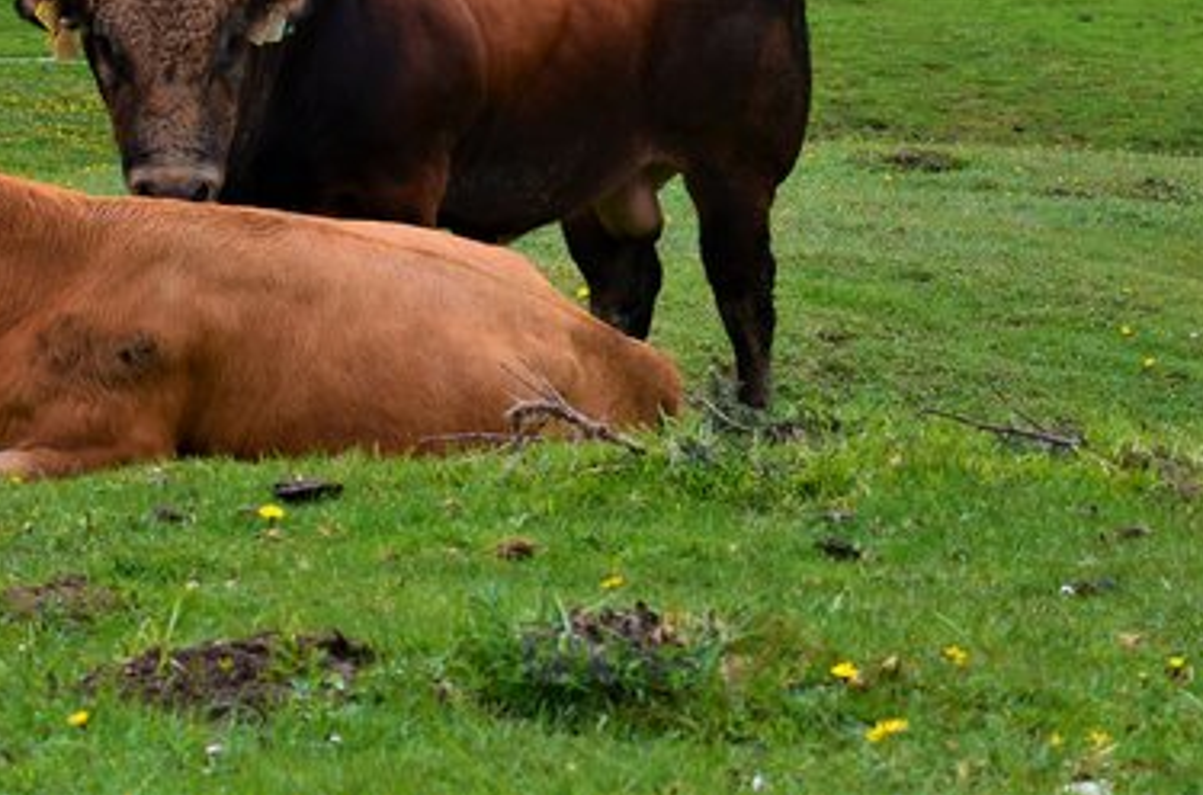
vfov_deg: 5.7
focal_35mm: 240
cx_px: 549
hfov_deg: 8.6
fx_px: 8002
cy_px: -51
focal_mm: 75
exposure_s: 1/400
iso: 400
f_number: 11
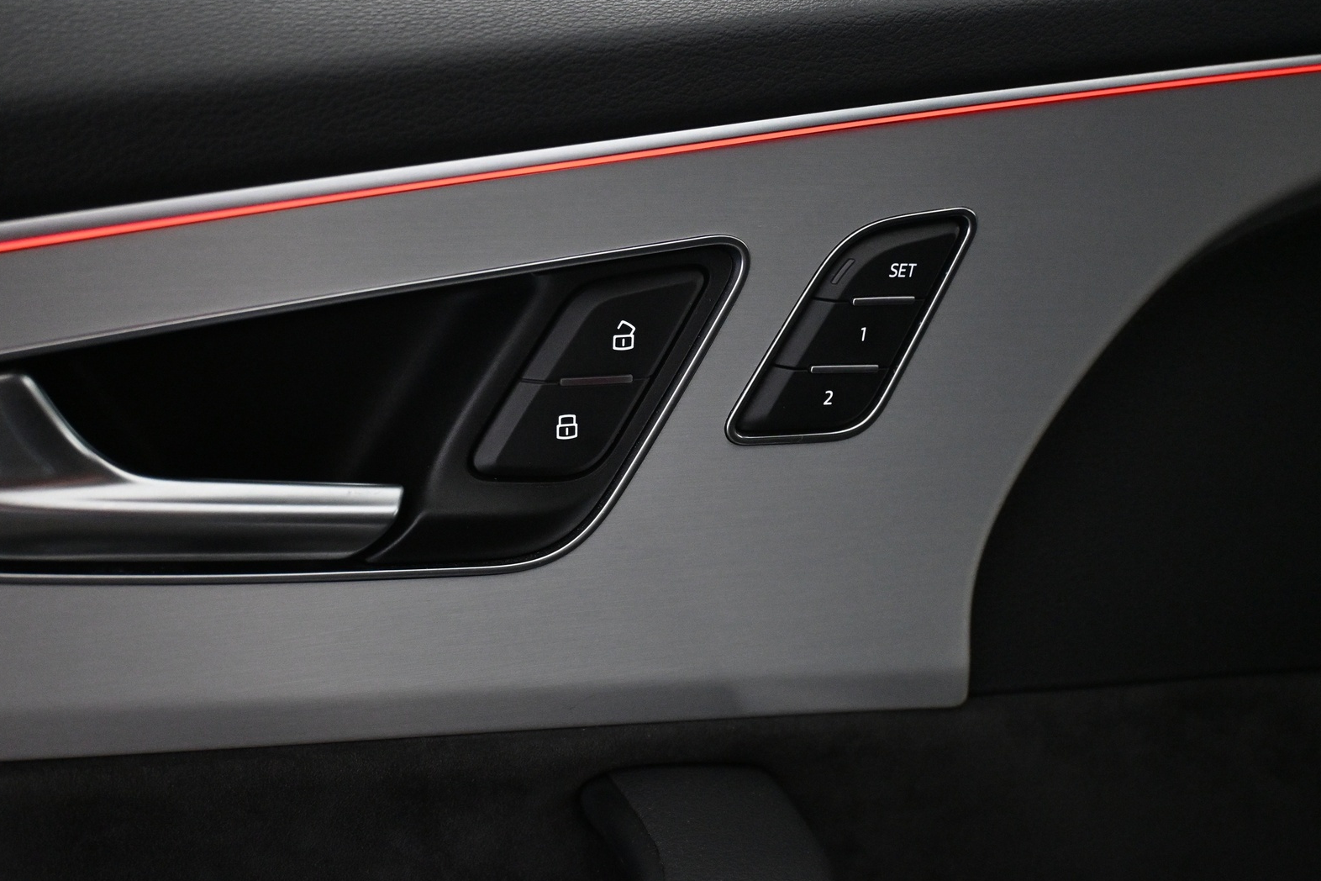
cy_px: 438
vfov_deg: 38.1
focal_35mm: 35
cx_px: 670
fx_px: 1276
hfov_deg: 54.7
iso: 4000
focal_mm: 22.5
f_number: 4
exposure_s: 1/100
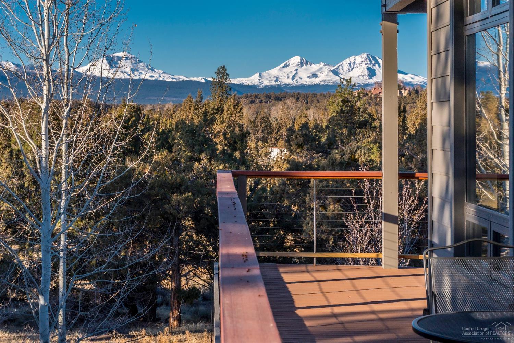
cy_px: 172
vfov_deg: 18.2
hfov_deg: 27.0
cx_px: 257
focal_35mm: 75
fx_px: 1071
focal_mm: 50
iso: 200
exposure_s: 1/640
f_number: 8
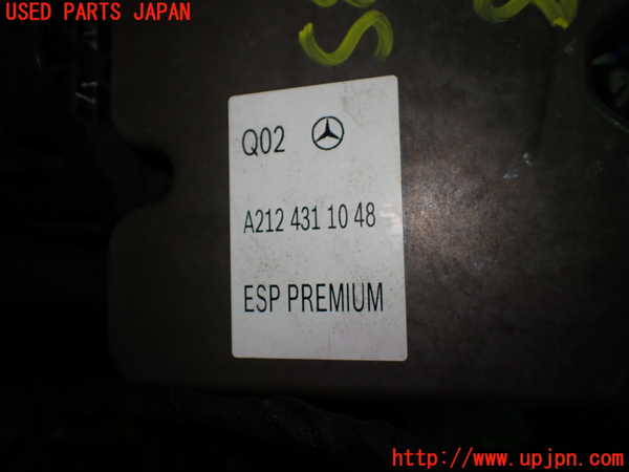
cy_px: 236
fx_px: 545
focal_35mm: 30
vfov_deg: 46.8
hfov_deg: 60.0
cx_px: 314
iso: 100
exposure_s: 1/160
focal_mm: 5.4
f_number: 2.3
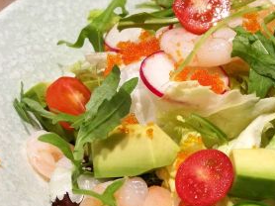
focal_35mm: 68
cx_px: 230
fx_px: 540
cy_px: 140
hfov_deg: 27.8
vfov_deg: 21.5
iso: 200
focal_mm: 4.5
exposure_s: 1/33.3
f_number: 4
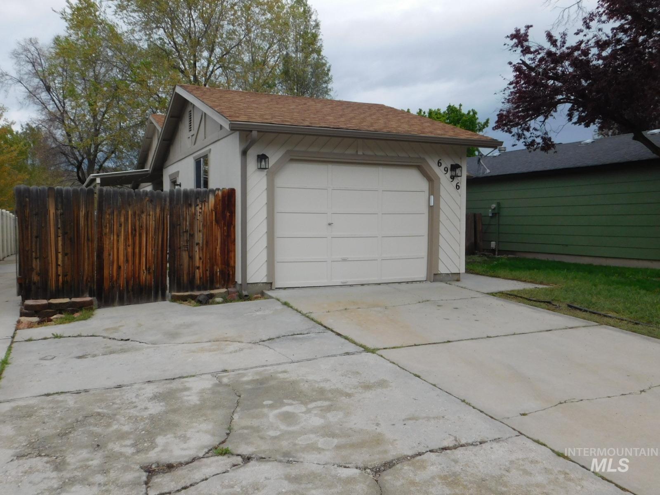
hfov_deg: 60.0
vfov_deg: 46.8
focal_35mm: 30
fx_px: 572
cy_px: 248
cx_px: 330
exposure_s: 1/1500
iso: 125
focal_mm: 5.3
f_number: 3.2
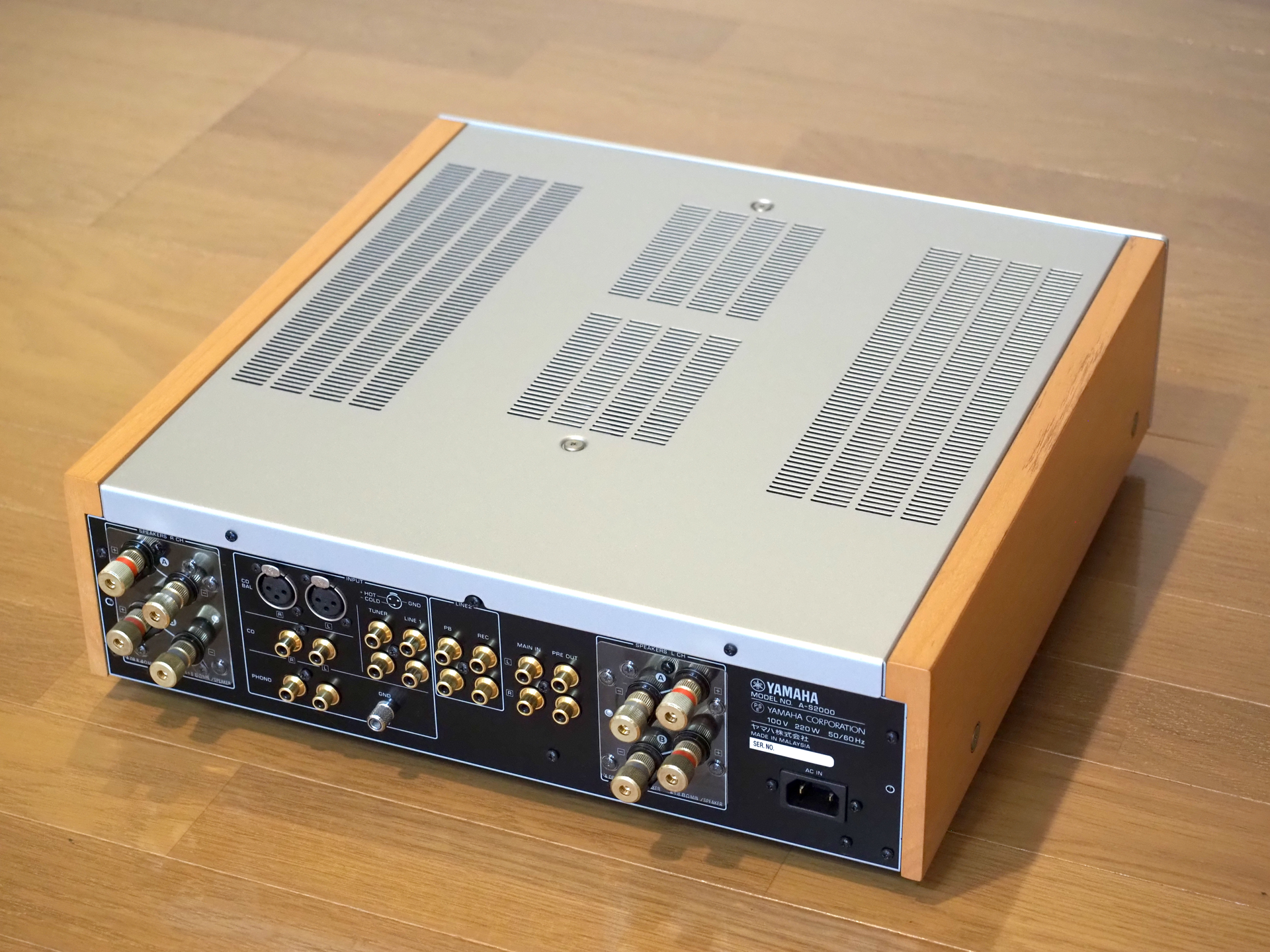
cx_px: 635
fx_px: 2935
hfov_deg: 24.4
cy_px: 476
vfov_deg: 18.4
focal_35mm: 80
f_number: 4
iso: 2000
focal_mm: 40
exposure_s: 1/80
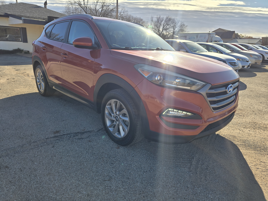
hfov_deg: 73.9
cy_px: 100
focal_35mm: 23
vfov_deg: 58.9
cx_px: 134
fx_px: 178
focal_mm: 6.3
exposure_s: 1/970
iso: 12
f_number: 1.7
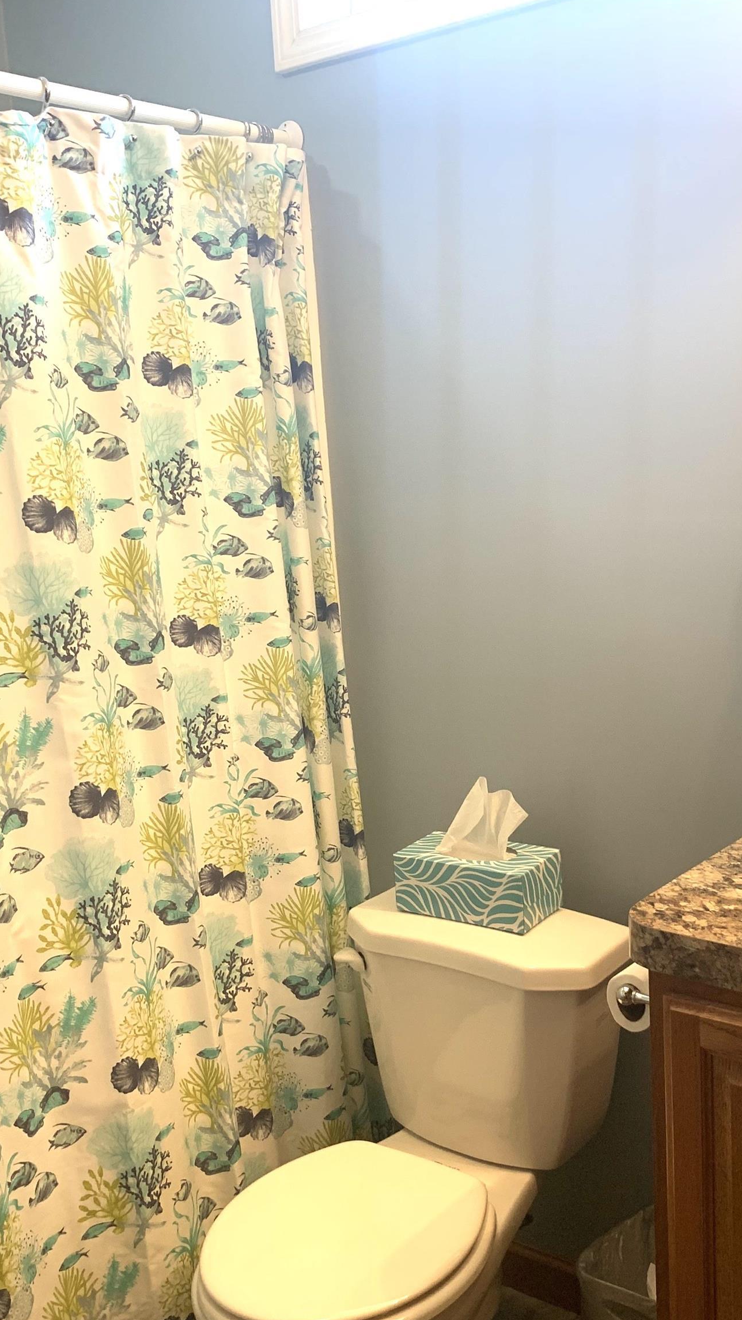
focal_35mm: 38
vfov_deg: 52.8
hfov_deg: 31.1
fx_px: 1329
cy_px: 659
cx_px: 441
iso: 100
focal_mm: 4.25
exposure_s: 1/60
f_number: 1.8
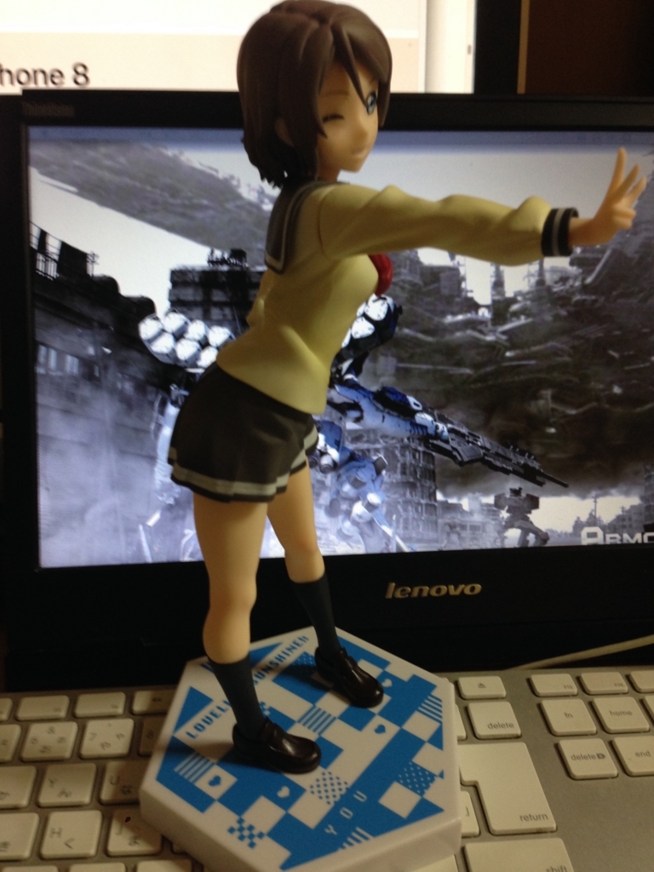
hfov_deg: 42.9
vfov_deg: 55.4
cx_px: 327
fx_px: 831
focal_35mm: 33
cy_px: 436
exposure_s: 1/20
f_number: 2.4
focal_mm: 4.12
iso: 80
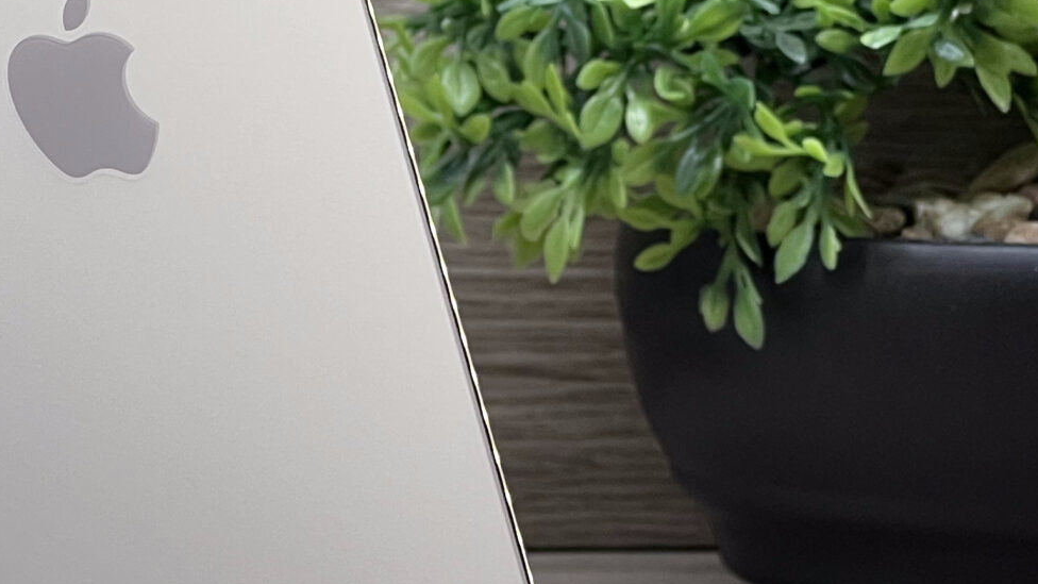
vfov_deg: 5.5
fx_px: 6055
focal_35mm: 220
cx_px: -79
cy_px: 205
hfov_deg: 9.7
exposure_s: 1/100
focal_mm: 9
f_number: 2.8
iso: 64
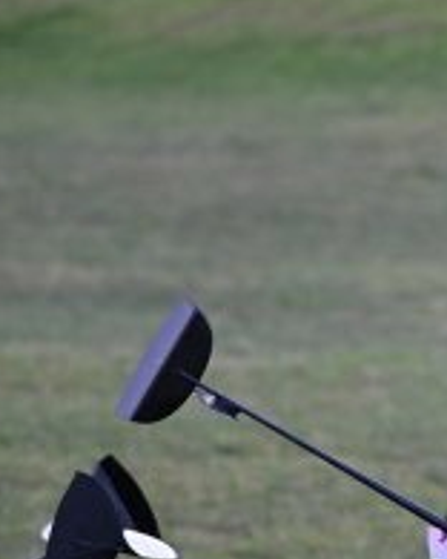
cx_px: 620
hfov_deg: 3.3
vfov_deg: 4.2
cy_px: 370
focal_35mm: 466
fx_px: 7706
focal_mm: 195
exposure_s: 1/320
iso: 320
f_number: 5.3
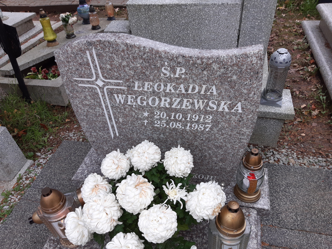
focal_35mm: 26
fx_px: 249
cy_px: 124
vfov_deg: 53.1
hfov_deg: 67.3
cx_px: 166
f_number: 1.7
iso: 40
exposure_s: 1/101
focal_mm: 3.92
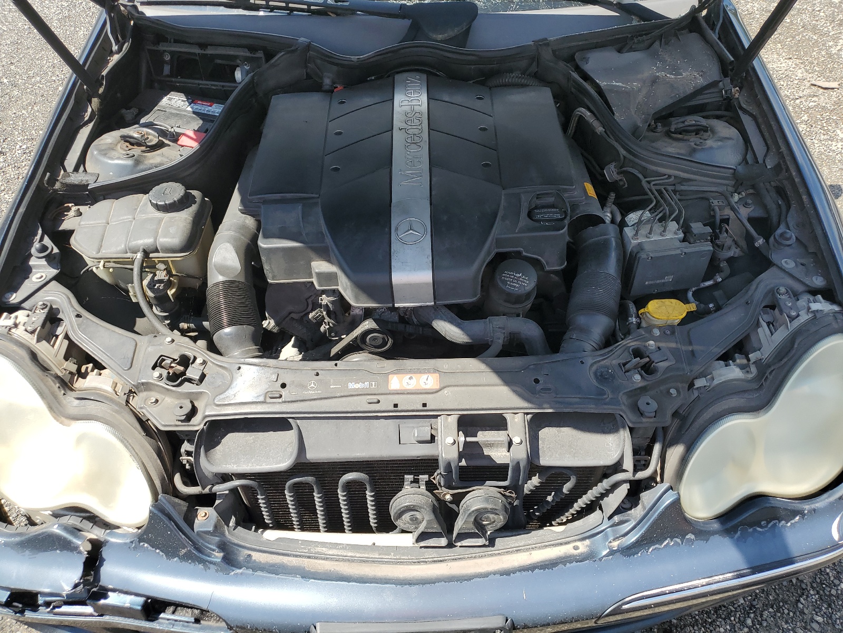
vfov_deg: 53.1
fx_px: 633
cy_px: 316
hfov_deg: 67.3
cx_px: 422
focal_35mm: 26
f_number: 1.5
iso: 50
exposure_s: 1/1250
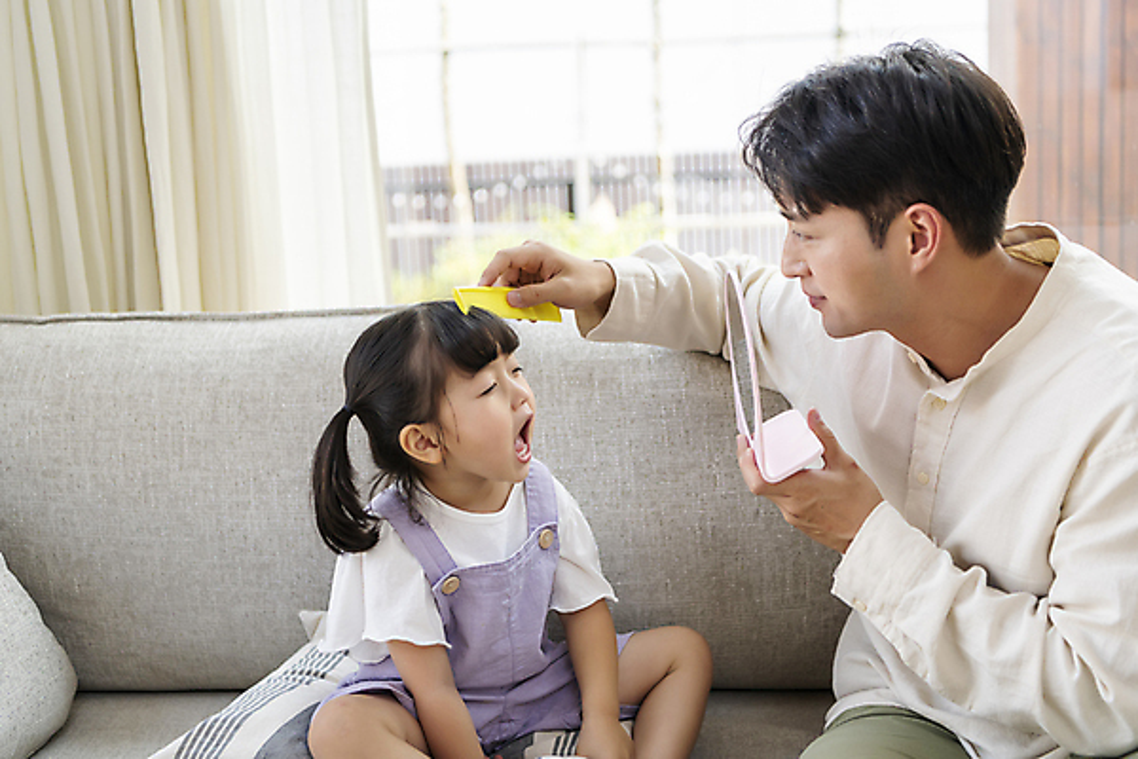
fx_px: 1644
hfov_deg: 38.2
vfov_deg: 26.0
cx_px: 569
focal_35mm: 52
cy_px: 380
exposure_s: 1/200
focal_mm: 52
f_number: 2.8
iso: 250
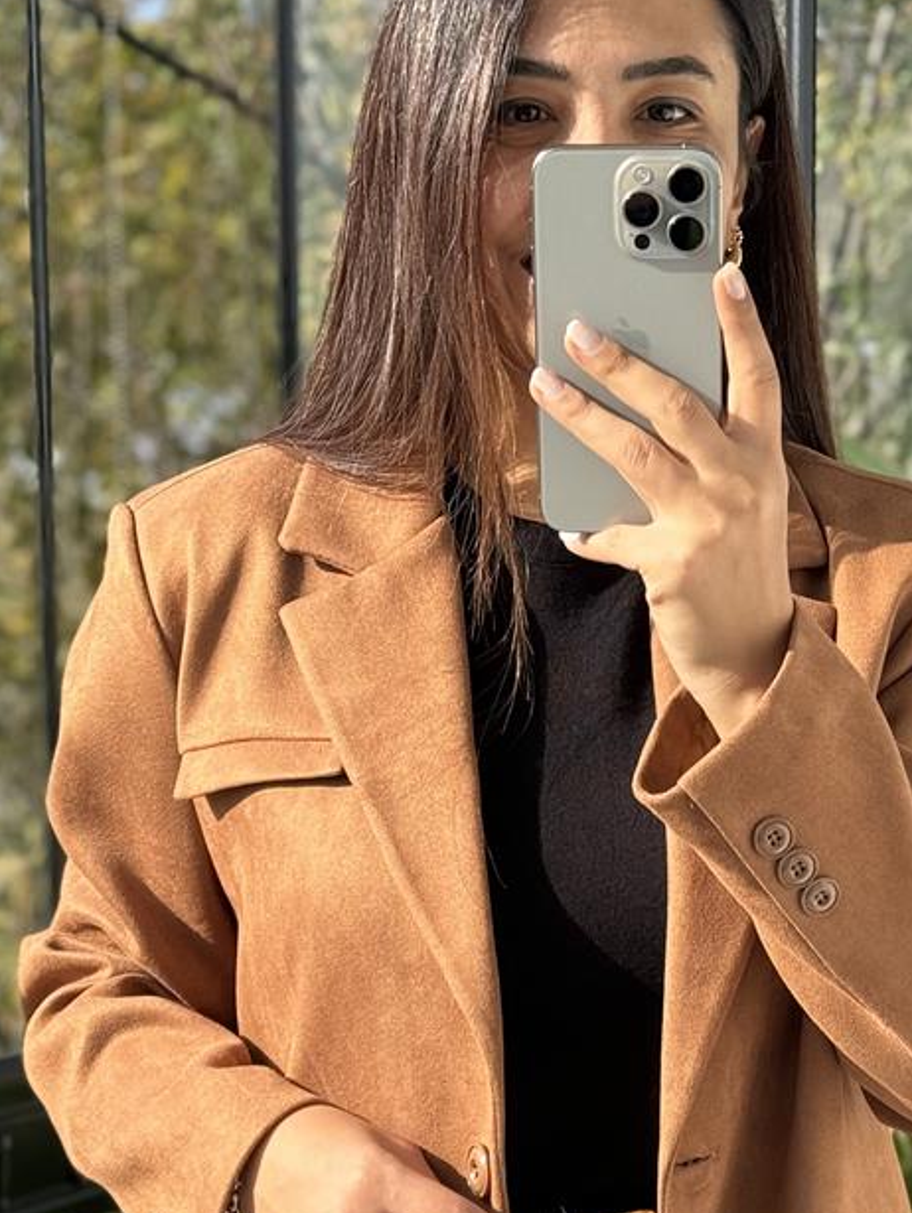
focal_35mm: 104
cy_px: 1072
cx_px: 606
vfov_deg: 18.6
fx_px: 3650
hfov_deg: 14.2
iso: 64
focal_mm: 6.76
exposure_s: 1/394
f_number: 1.78
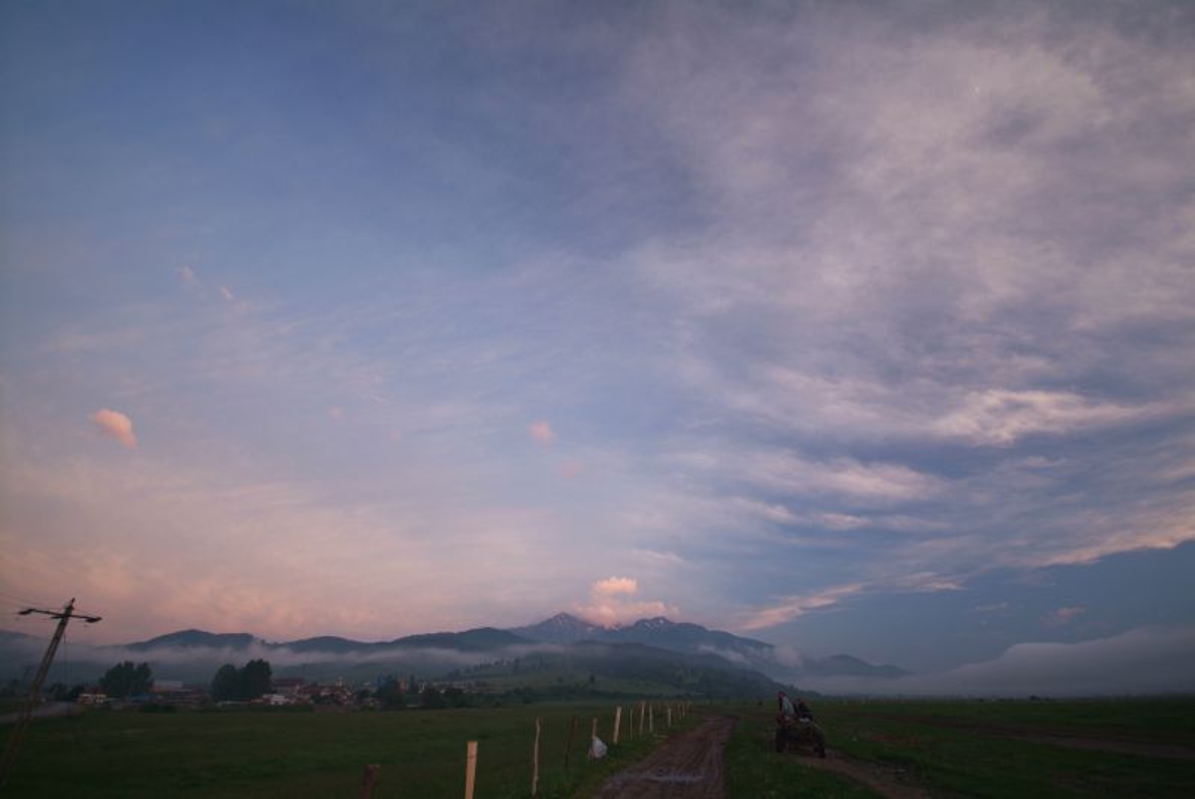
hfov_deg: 100.3
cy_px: 400
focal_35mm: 15
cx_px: 598
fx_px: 498
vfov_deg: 77.4
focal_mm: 10
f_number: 4
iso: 200
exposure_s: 1/45
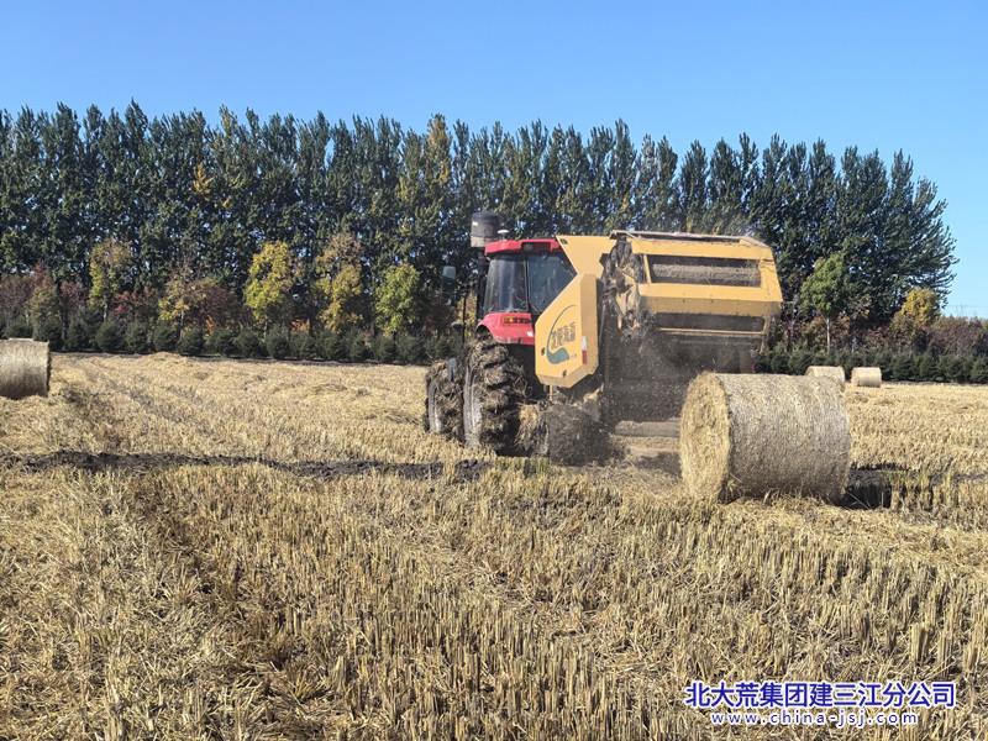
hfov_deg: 24.4
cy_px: 370
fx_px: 2283
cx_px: 494
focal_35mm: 80
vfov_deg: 18.4
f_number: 2
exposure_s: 1/1427
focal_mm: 6.98
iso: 50
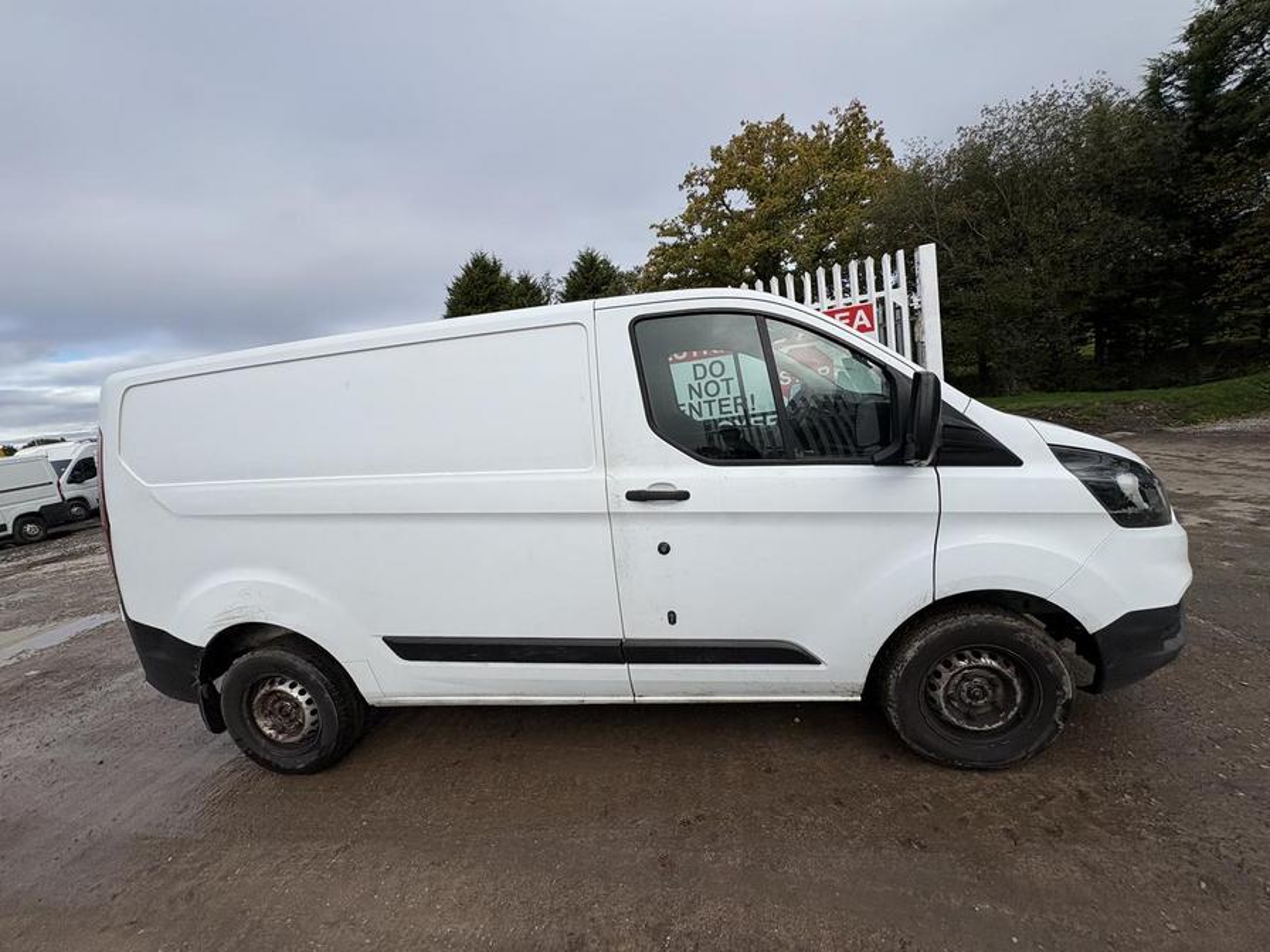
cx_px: 635
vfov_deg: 85.7
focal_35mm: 14
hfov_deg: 102.1
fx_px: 514
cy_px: 476
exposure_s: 1/2083
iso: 50
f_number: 2.2
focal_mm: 2.22
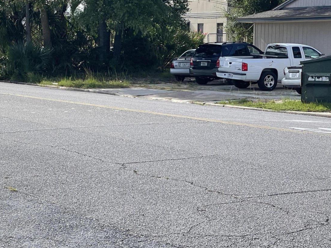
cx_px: 64
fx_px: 1119
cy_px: 64
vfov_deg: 12.6
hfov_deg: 16.7
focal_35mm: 117
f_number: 2.2
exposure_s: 1/951
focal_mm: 7.5
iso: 20
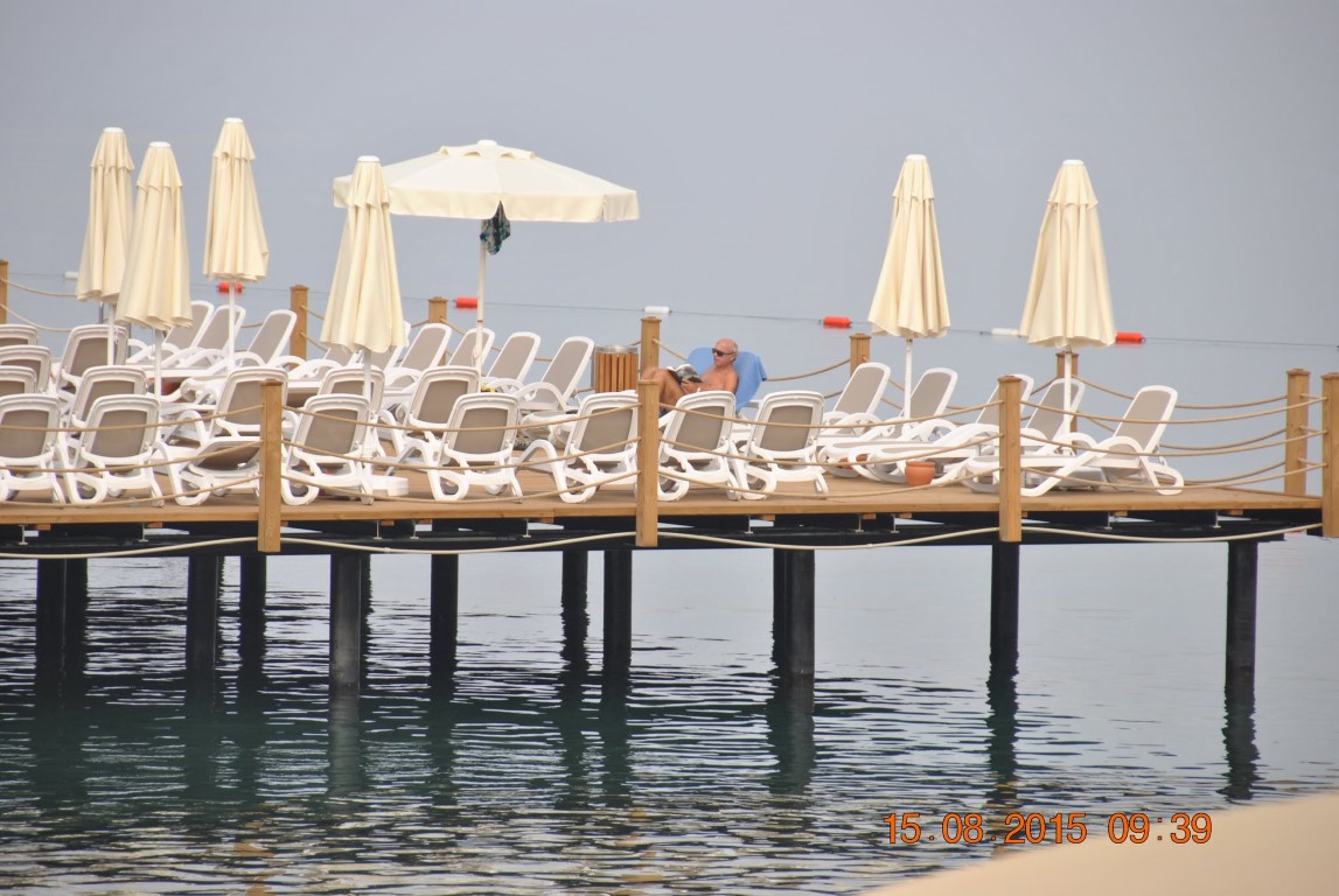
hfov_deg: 8.1
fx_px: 9497
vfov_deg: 5.4
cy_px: 448
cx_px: 670
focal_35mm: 255
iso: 200
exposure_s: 1/500
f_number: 5.6
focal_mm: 170
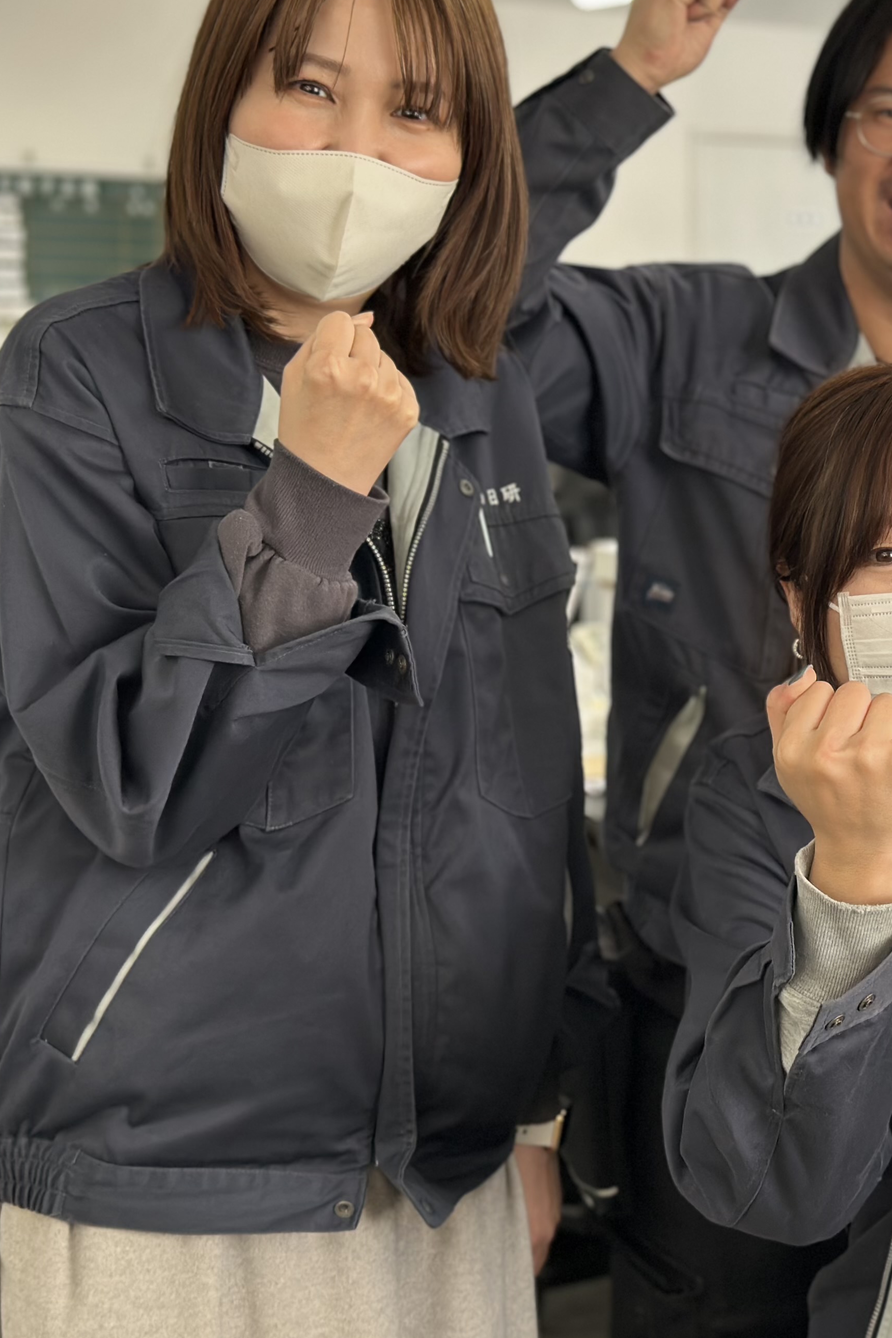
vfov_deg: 26.0
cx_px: 1030
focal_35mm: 78
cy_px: 560
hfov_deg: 16.8
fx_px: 2900
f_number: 1.78
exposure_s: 1/142
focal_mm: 6.86
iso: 64
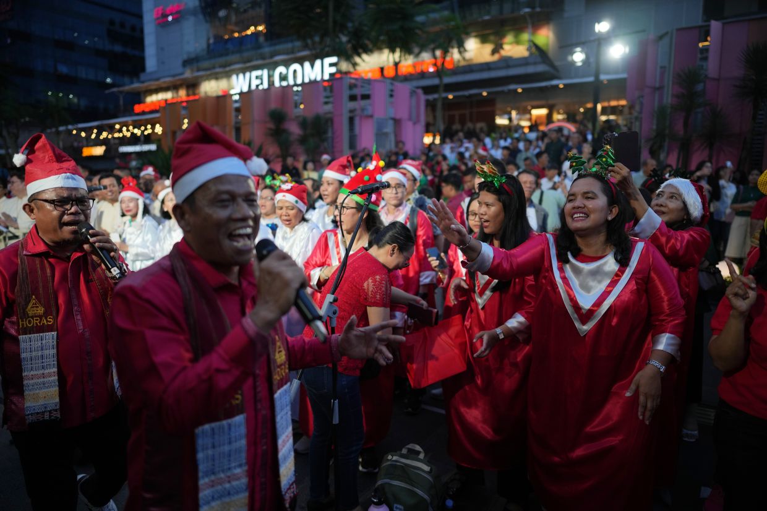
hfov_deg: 73.8
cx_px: 384
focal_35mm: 24
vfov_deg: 53.1
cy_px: 256
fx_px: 511
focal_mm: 24
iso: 500
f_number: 1.4
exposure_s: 1/1000
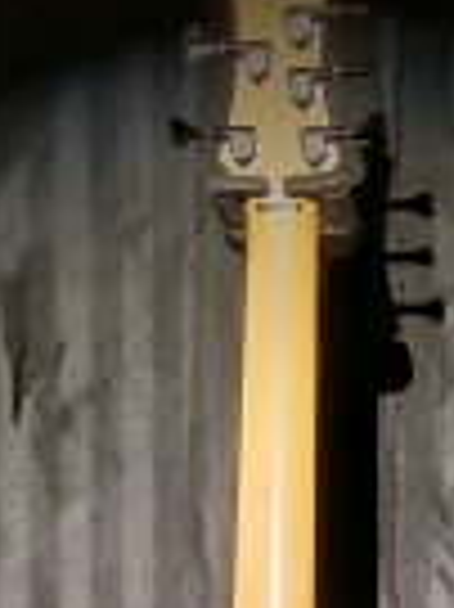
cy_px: 811
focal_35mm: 136
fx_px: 2382
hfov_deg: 10.9
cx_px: 288
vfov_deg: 13.9
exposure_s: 1/60
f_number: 1.8
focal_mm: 4.81
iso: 150
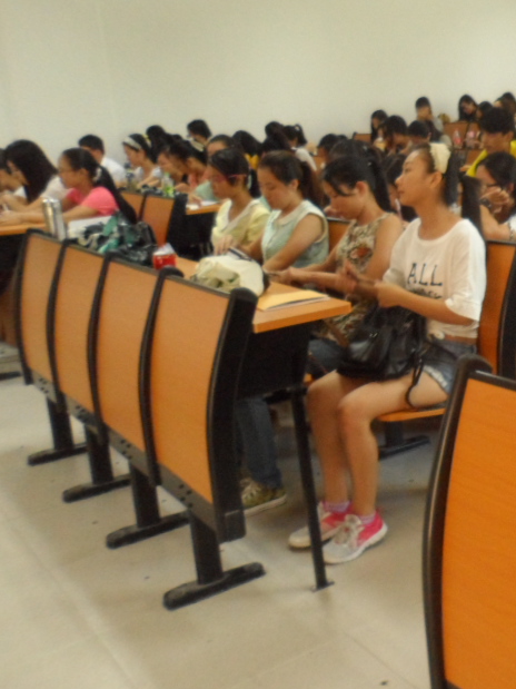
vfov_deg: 43.8
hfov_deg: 31.1
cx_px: 516
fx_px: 855
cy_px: 321
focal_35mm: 43
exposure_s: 1/30
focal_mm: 4.9
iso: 320
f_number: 3.3
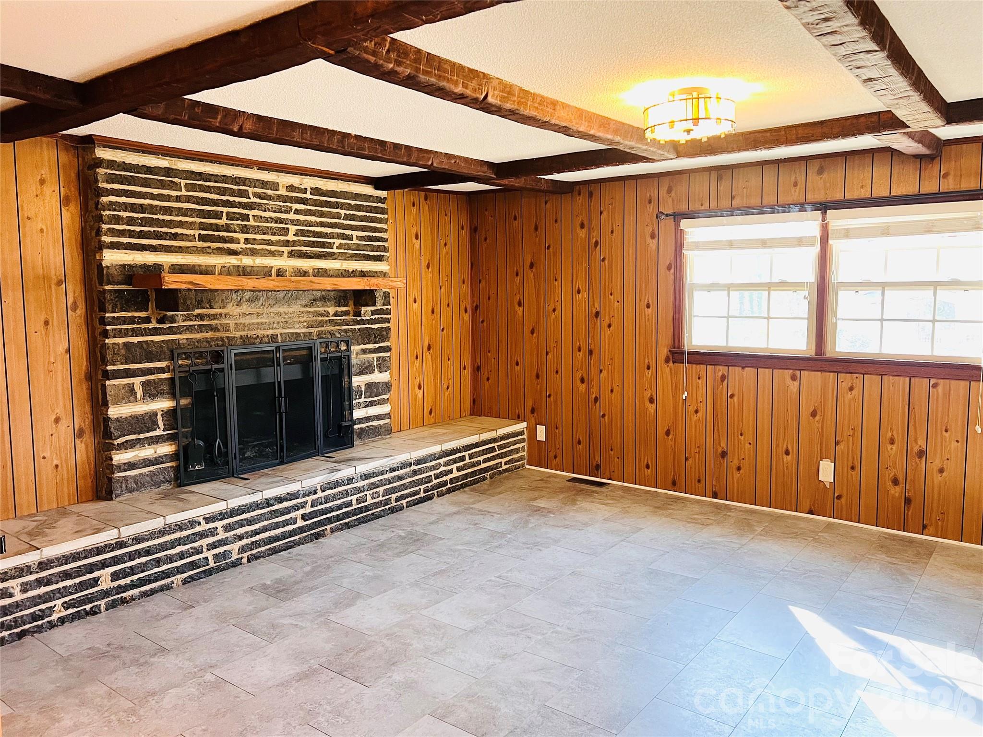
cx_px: 492
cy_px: 368
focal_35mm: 26
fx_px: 738
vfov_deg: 53.1
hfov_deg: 67.3
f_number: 1.5
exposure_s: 1/60
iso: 200
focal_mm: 5.7
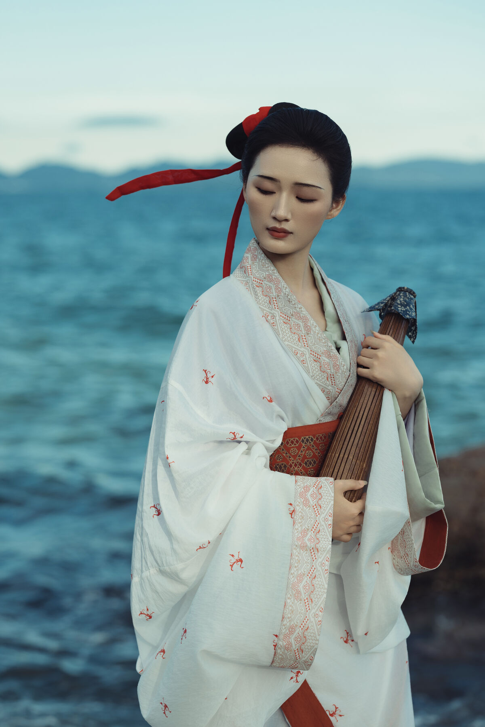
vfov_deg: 24.2
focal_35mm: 84
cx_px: 242
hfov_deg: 16.3
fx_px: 1697
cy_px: 364
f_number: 2.8
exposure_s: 1/800
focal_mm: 85
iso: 100
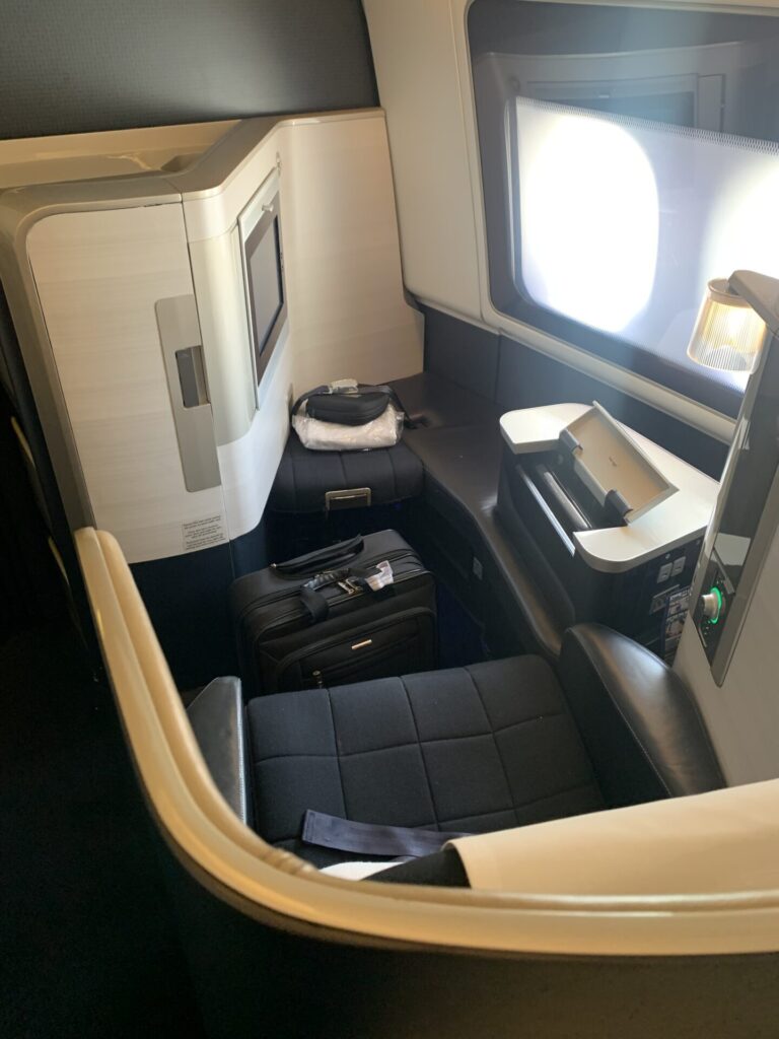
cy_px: 520
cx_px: 390
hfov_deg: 53.1
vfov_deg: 67.3
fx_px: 780
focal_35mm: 26
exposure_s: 1/49
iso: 160
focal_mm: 4.25
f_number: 1.8
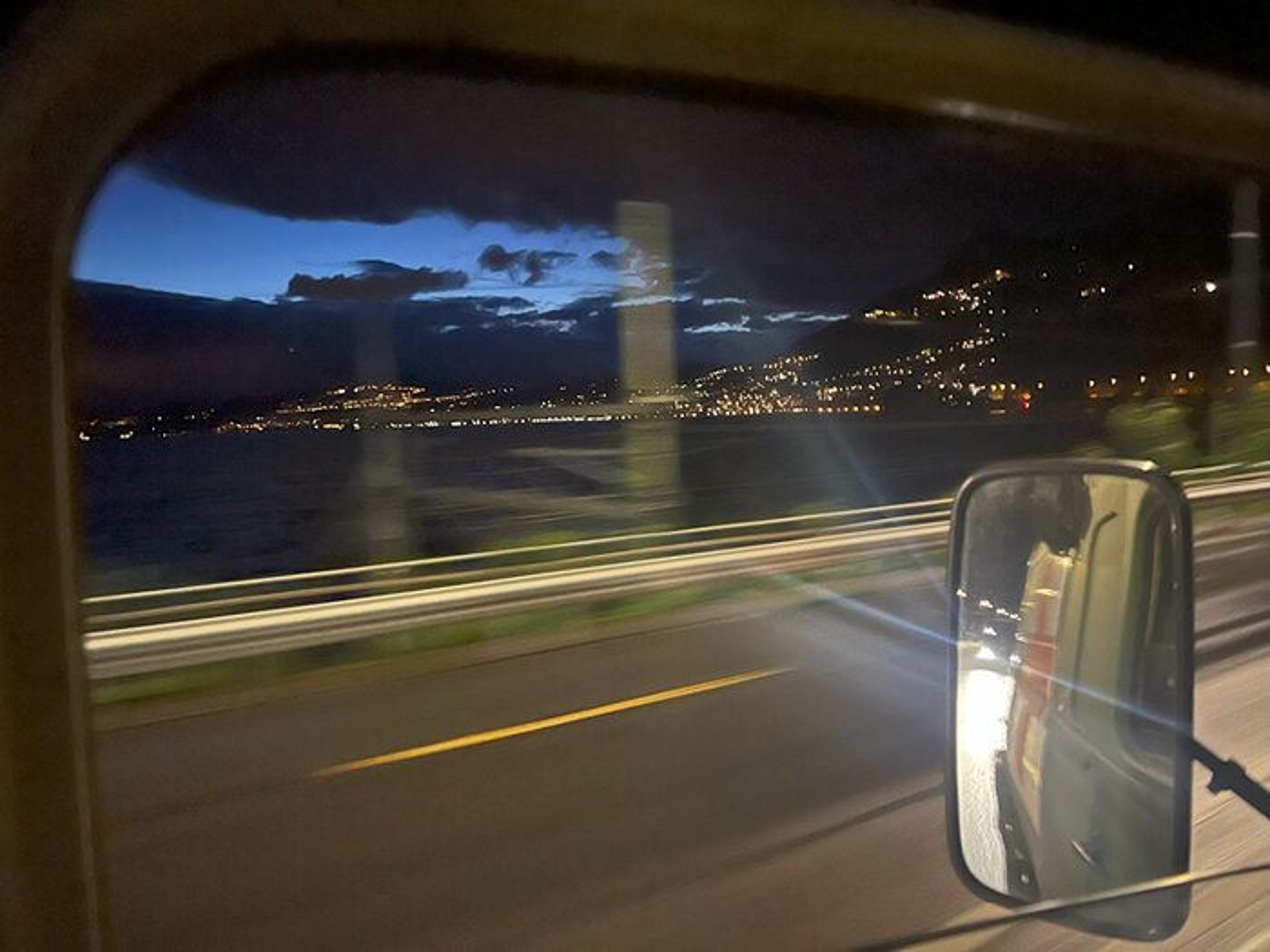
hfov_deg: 67.3
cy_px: 476
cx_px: 635
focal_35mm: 26
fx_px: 954
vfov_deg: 53.1
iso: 2000
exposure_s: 1/15
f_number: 1.5
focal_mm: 5.7
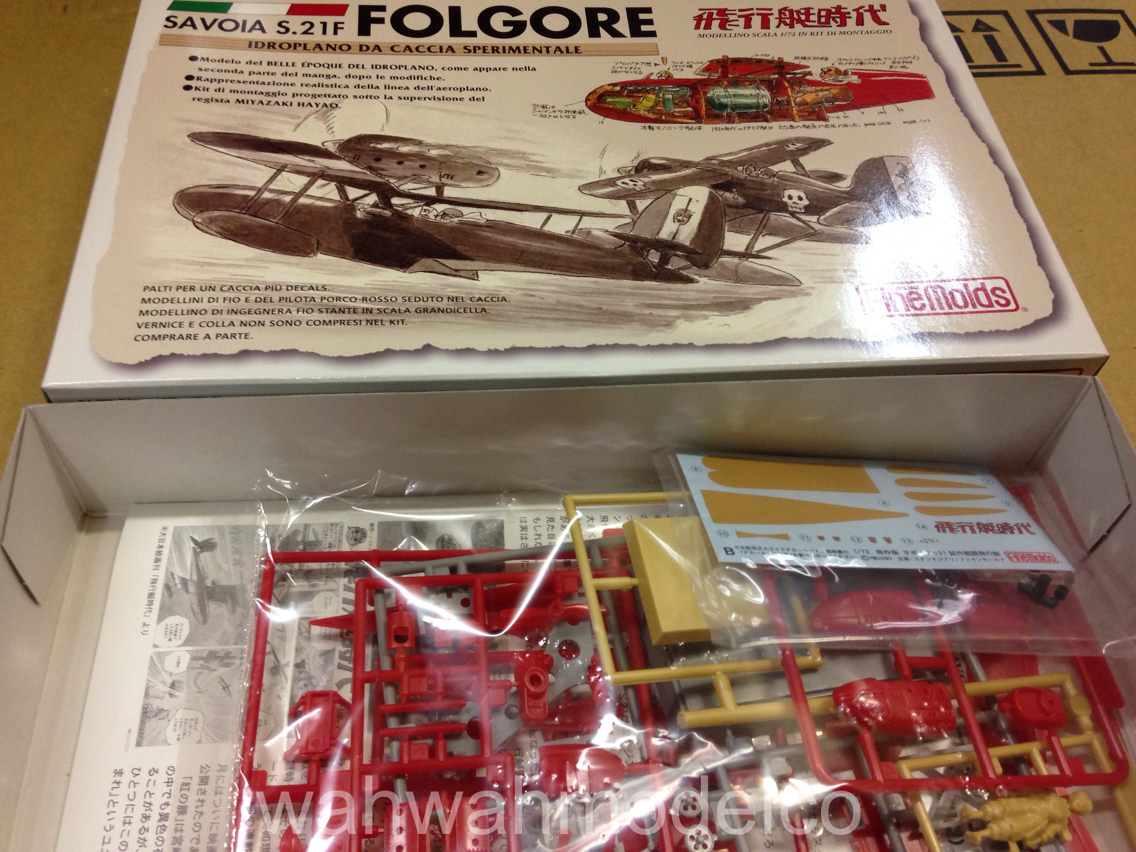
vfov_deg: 42.9
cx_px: 568
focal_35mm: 33
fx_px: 1083
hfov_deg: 55.4
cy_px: 426
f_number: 2.4
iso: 125
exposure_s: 1/20
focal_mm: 4.12
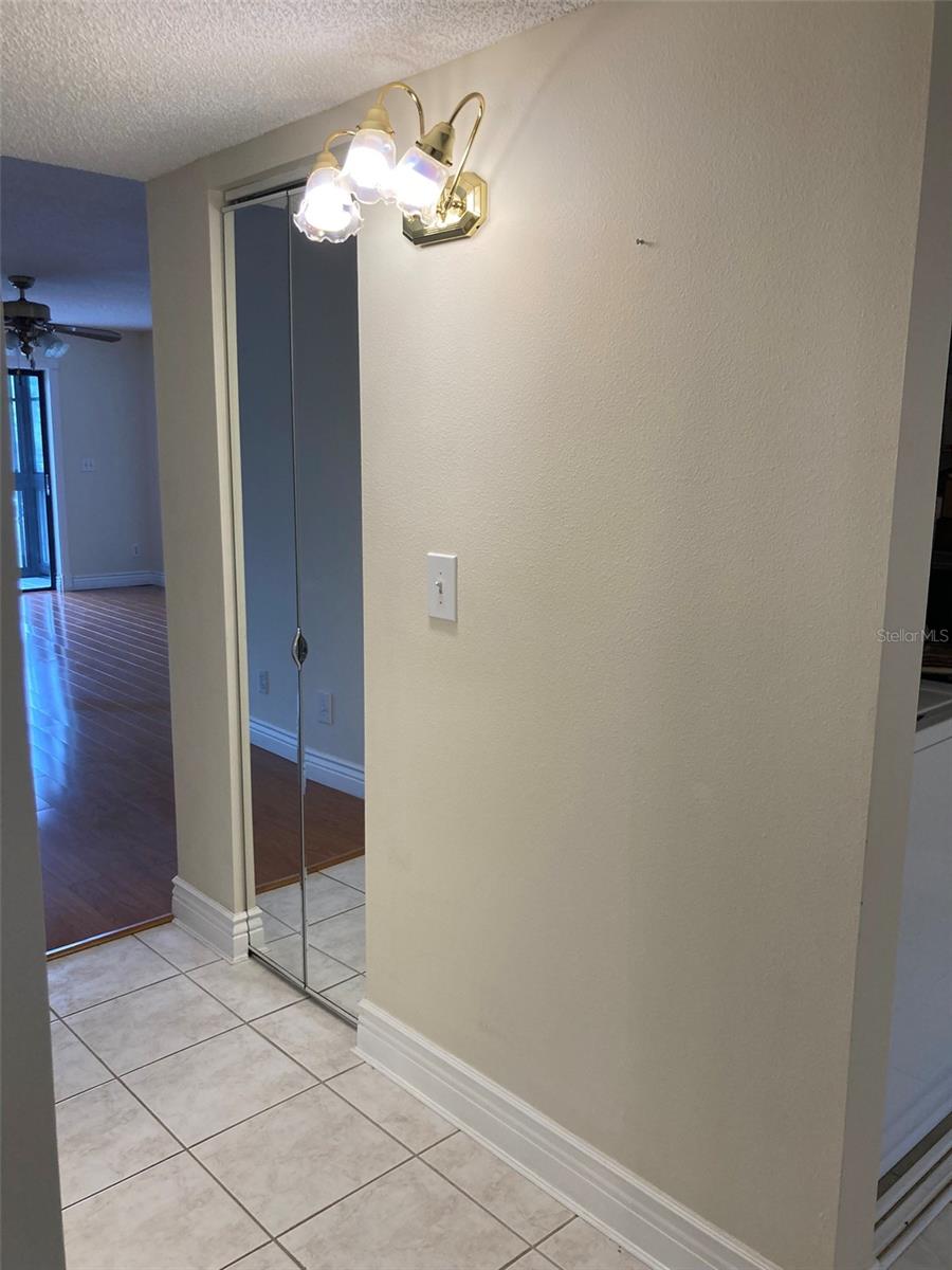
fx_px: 1027
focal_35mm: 28
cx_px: 476
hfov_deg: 49.7
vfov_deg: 63.4
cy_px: 635
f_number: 1.8
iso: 80
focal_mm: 3.99
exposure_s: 1/120
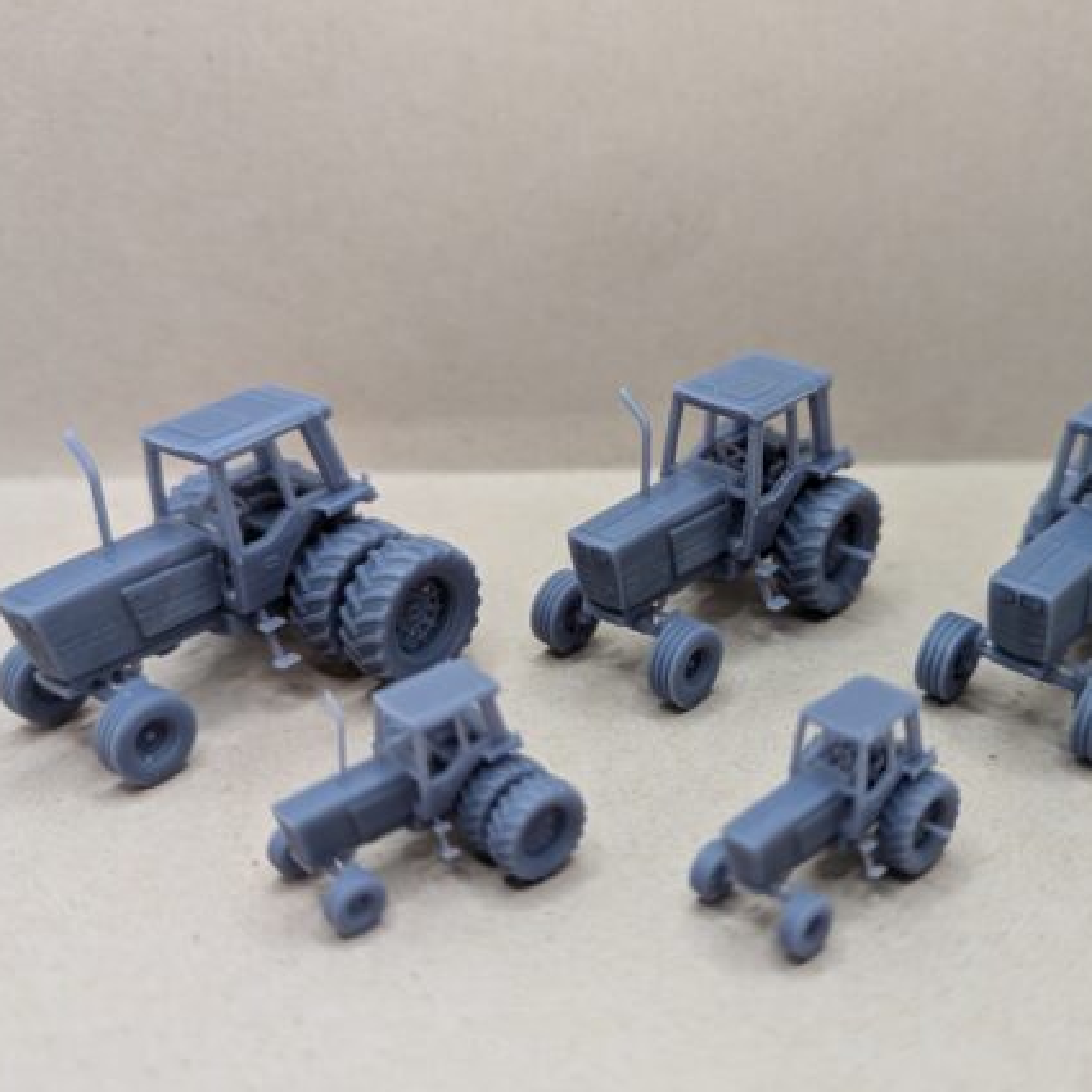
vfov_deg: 54.0
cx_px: 663
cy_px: 570
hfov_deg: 53.6
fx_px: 1071
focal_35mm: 30
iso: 116
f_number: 1.85
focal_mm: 6.81
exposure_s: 1/120
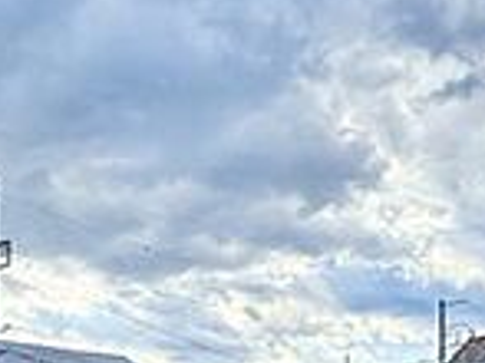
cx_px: 53
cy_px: 477
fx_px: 826
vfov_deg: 22.1
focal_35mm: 59
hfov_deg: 31.3
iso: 50
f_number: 2.2
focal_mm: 2.22
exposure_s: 1/2083
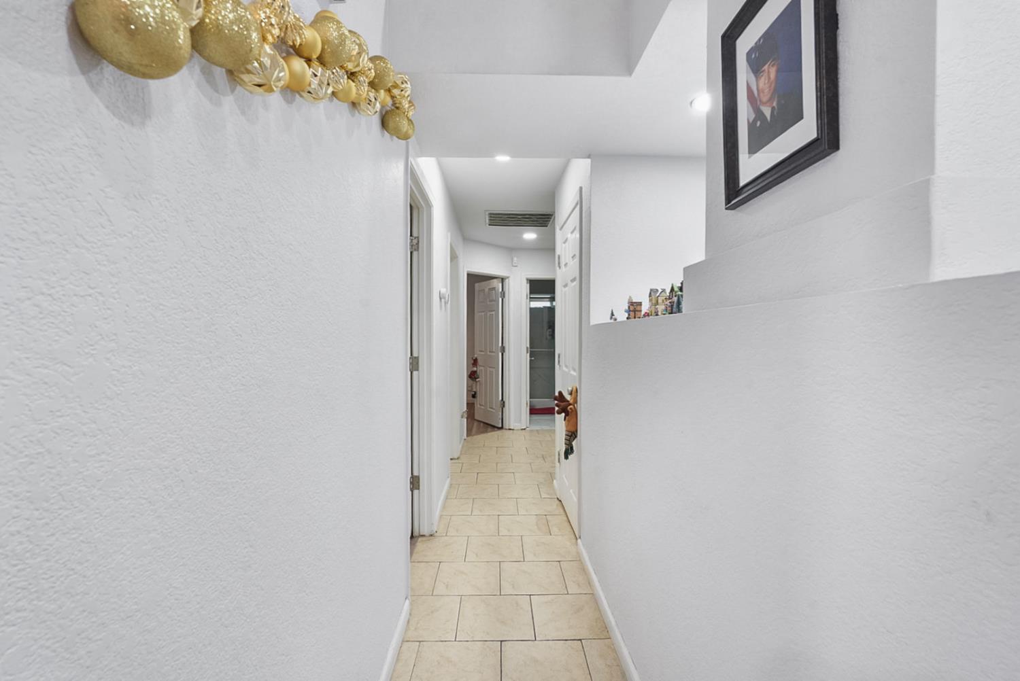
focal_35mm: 16
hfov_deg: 96.7
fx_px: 454
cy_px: 340
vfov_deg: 73.8
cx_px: 510
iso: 5000
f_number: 8
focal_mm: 16
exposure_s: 1/30
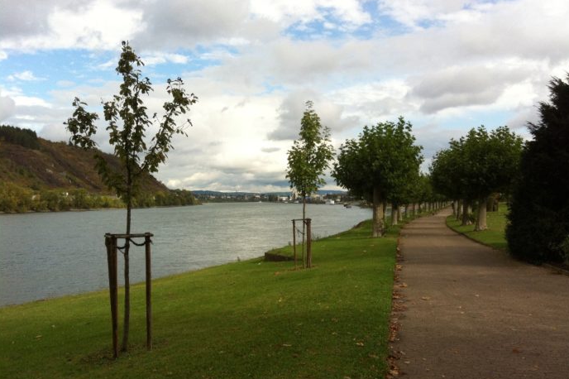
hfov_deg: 51.9
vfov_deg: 35.9
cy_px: 203
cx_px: 286
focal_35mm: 37
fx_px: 584
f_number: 2.8
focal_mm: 3.85
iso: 80
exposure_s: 1/973
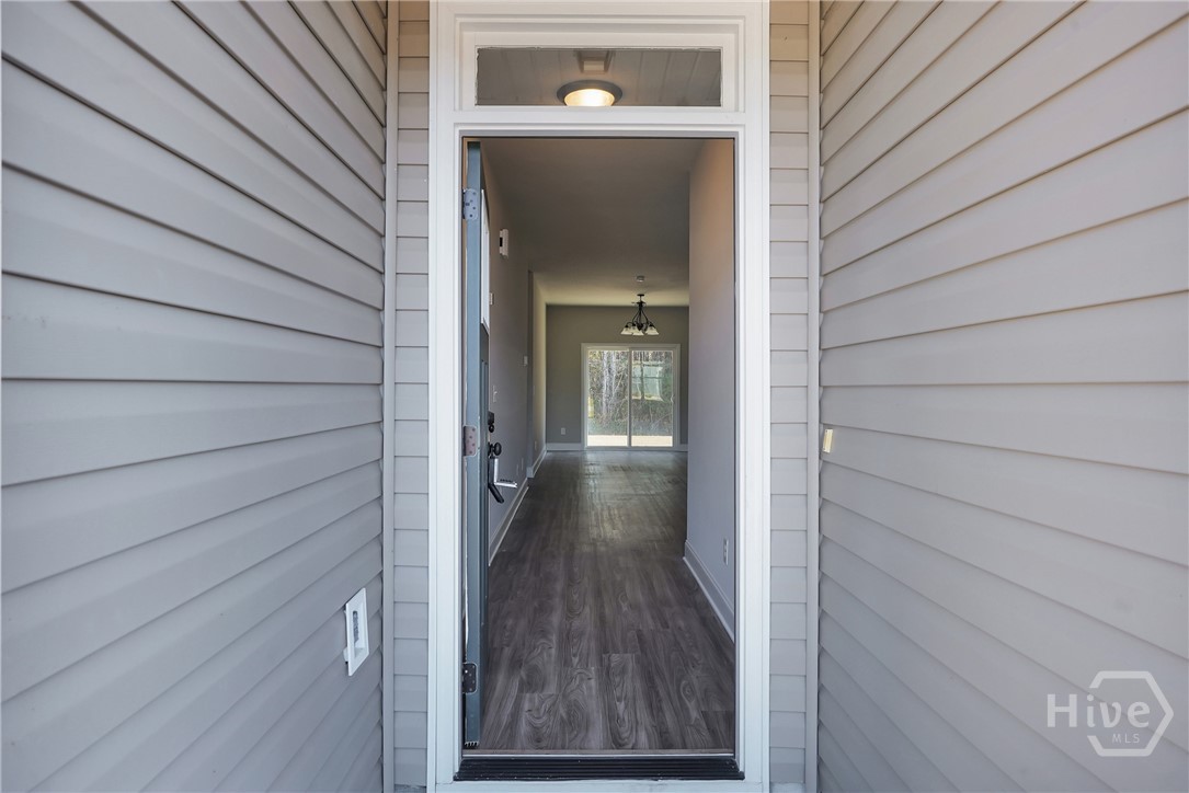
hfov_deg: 86.9
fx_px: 628
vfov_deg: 64.6
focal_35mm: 19
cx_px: 594
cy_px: 396
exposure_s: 1/50
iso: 320
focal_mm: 19
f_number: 10
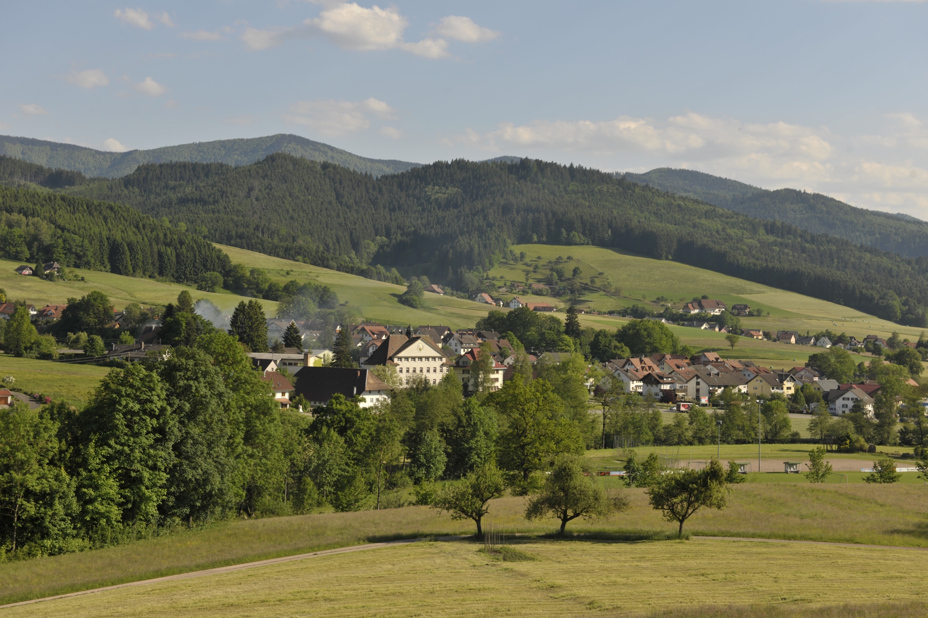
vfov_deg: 22.6
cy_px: 309
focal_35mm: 60
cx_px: 464
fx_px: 1547
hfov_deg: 33.4
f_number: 9
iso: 100
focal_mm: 60
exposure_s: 1/320
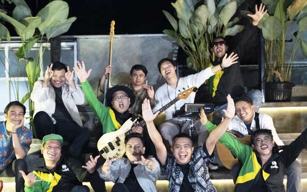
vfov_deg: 23.4
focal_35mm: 55
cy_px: 141
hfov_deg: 36.8
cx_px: 135
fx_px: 460
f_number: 5
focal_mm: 37
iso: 6400
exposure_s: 1/160
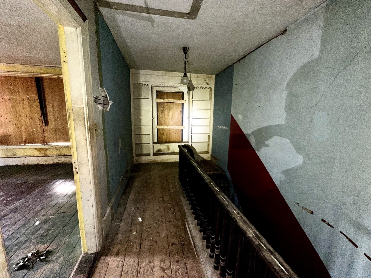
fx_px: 150
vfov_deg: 85.7
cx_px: 186
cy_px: 139
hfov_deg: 102.1
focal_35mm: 14
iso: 320
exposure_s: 1/60
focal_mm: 2.22
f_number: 2.2
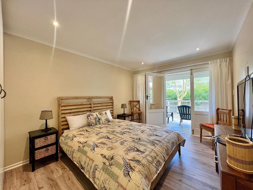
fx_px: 95
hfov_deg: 106.2
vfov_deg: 89.9
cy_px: 95
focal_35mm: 13
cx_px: 126
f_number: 1.8
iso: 200
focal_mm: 1.57
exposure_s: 1/100
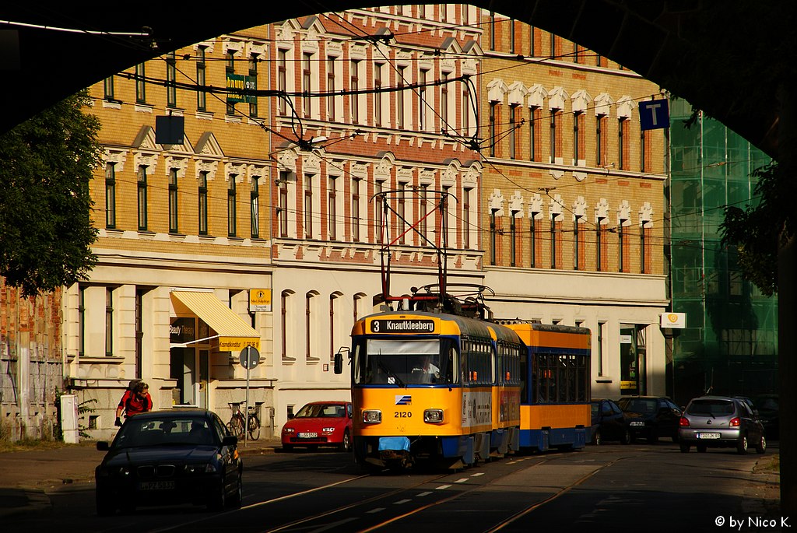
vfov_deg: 4.6
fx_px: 6648
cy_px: 266
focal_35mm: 300
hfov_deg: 6.9
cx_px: 398
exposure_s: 1/500
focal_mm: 200
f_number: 11
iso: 200
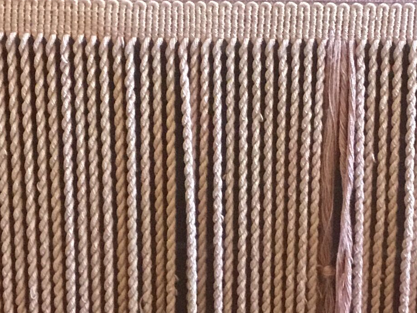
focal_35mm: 111
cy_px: 34
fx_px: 1337
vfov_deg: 13.2
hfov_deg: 17.6
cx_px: 342
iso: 500
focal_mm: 3.3
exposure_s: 1/17
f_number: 2.4
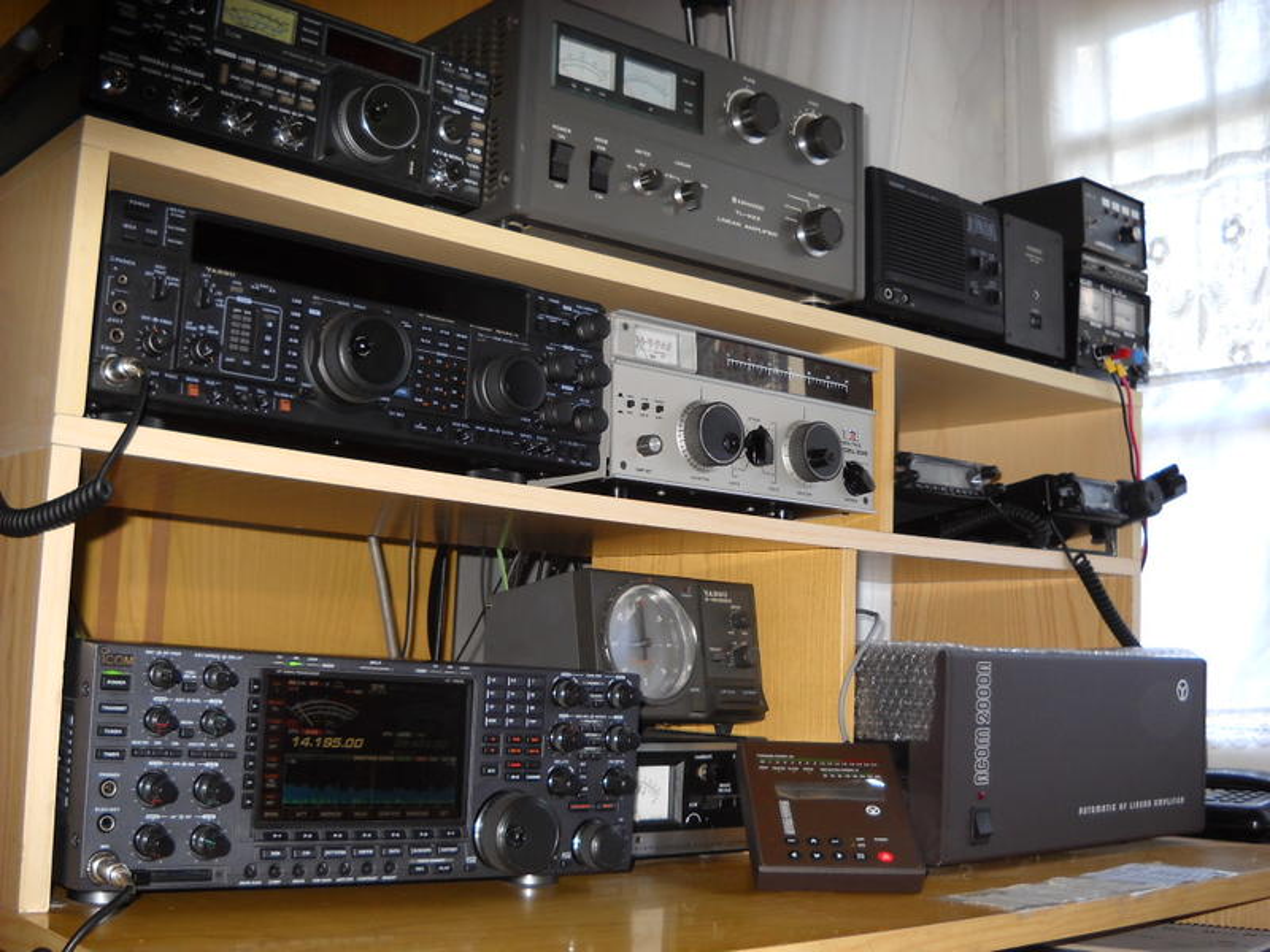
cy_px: 476
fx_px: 1504
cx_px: 635
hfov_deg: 45.8
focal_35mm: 41
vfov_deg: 35.1
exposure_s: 1/30
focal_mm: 6.72
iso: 100
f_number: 3.1
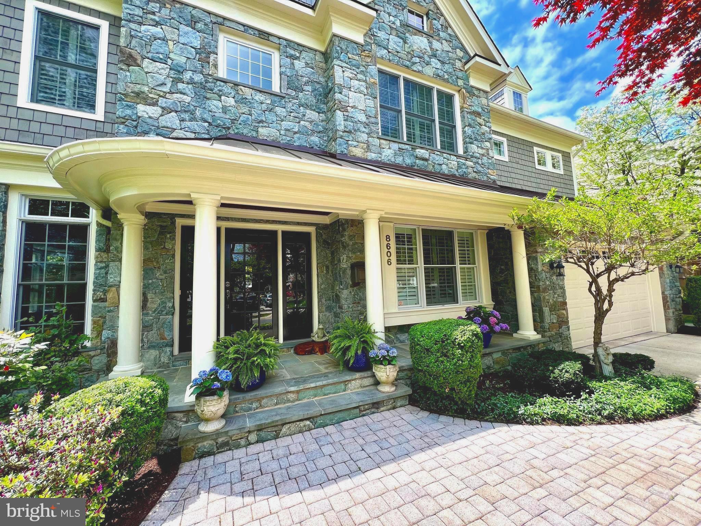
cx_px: 350
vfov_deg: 89.9
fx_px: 263
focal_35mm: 13
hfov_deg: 106.2
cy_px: 263
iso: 32
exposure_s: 1/389
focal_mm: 1.57
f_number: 1.8
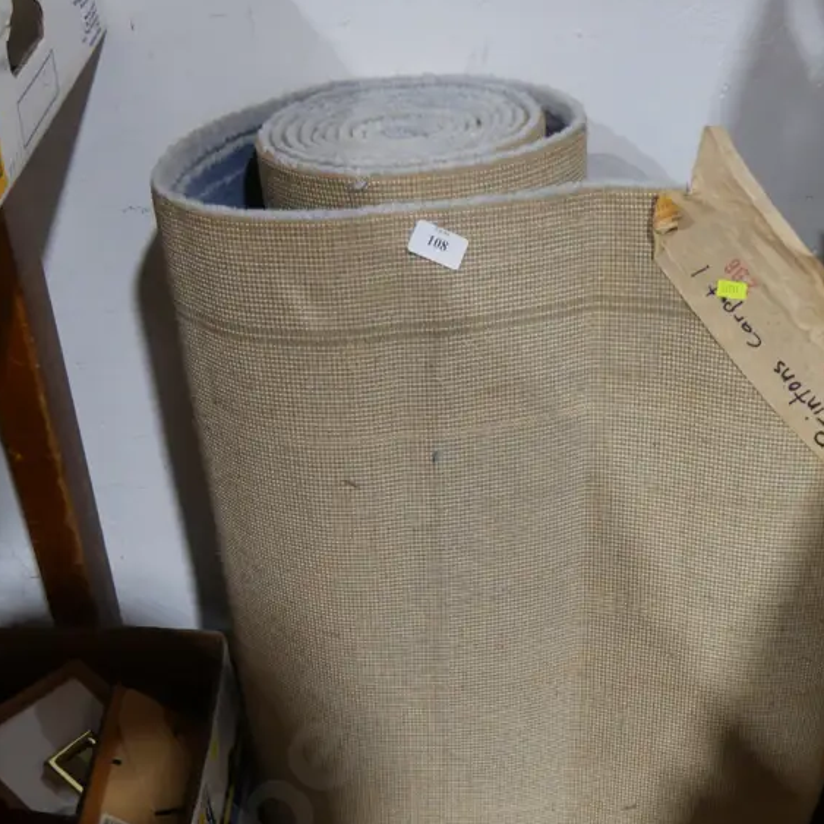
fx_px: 1212
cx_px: 497
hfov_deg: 37.4
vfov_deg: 37.3
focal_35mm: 45
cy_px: 521
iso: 800
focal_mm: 14
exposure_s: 1/60
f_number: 3.5
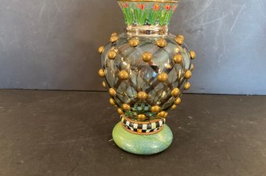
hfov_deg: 60.3
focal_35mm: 31
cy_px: 86
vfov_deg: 42.2
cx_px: 130
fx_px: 229
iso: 250
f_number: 1.8
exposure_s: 1/50
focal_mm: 3
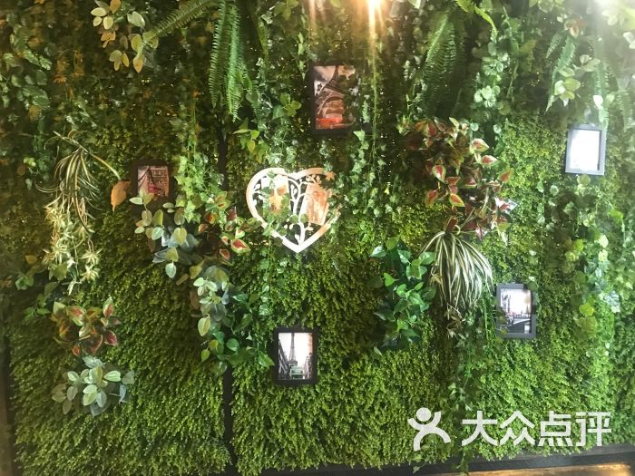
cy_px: 238
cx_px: 318
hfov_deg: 63.4
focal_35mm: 28
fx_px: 514
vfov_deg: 49.7
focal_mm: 3.99
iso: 100
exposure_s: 1/11
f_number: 1.8
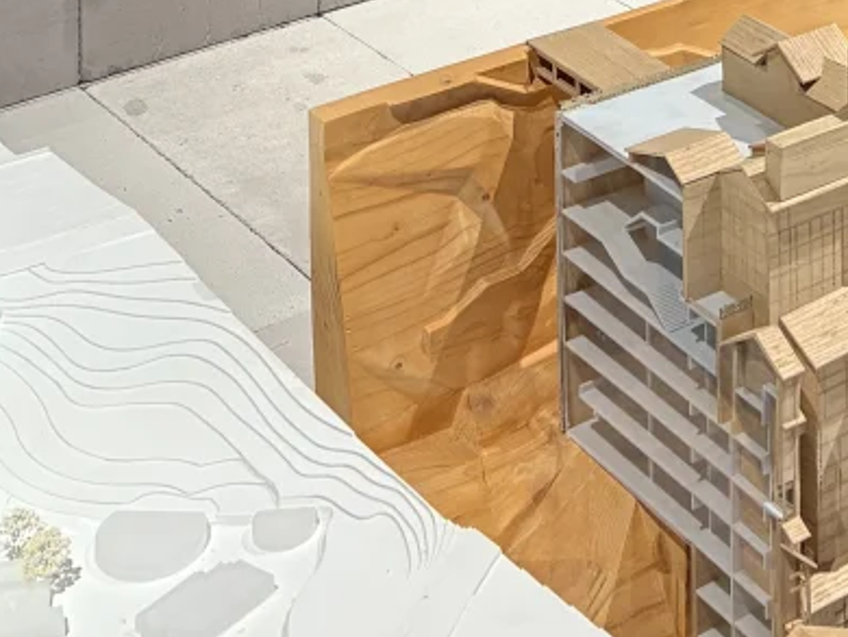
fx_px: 2353
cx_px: 805
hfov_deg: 19.9
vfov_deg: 12.5
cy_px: -839
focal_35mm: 96
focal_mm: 5.96
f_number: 1.6
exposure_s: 1/100
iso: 125
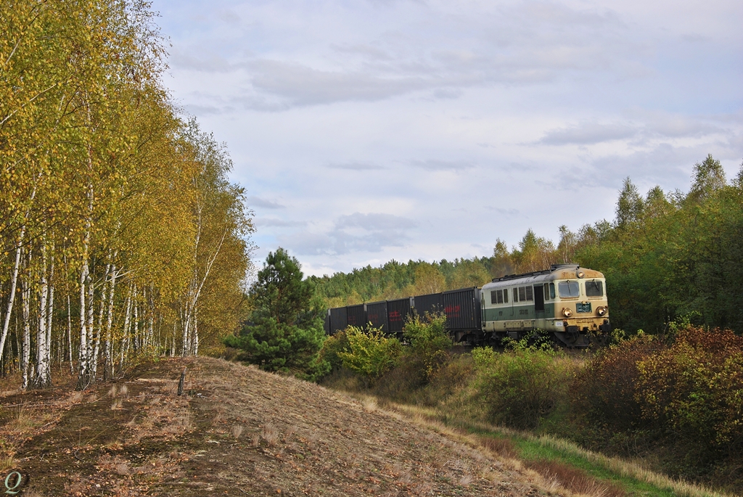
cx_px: 372
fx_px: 1302
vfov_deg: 21.6
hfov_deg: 31.9
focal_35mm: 63
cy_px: 248
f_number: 10
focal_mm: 42
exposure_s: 1/200
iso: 100
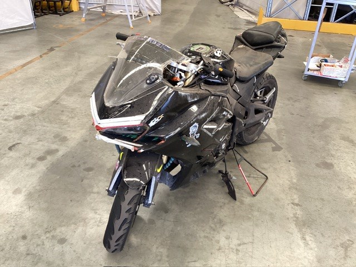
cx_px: 178
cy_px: 134
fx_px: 319
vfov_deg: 45.4
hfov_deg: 58.4
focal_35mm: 31
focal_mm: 3.3
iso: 125
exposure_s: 1/50
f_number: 2.4
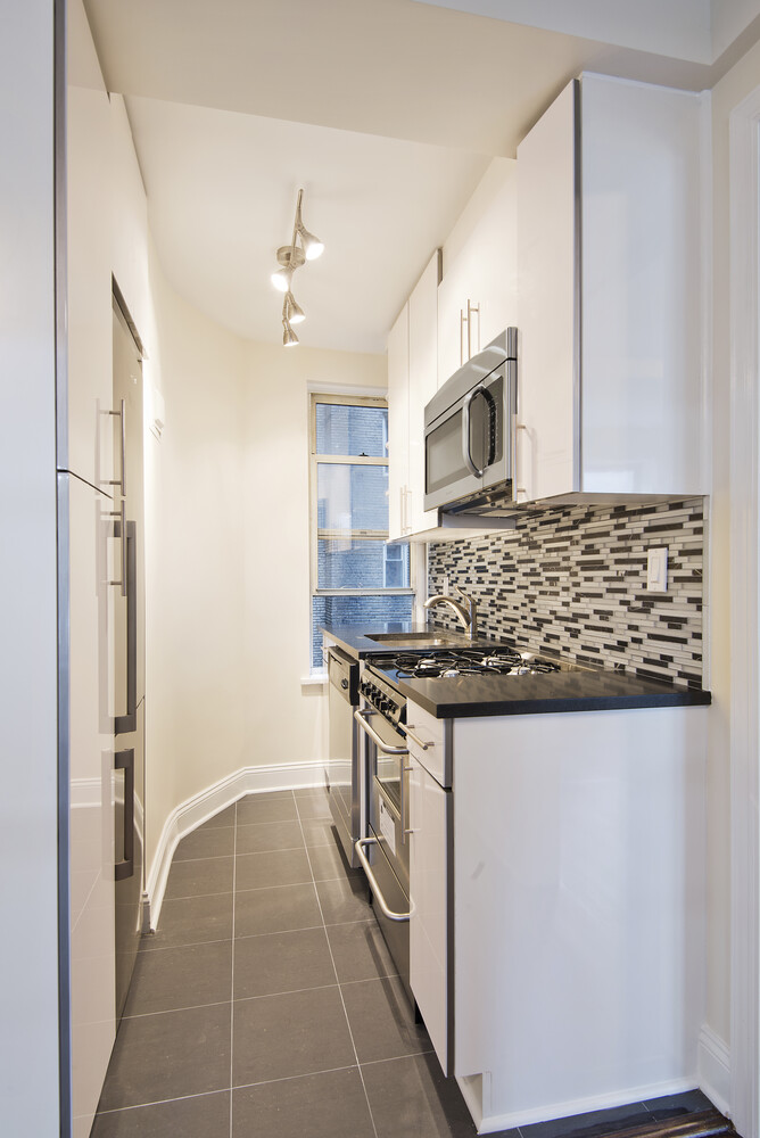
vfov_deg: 86.9
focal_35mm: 19
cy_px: 569
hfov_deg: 64.6
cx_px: 380
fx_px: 601
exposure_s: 2
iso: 100
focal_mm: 19
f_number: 11
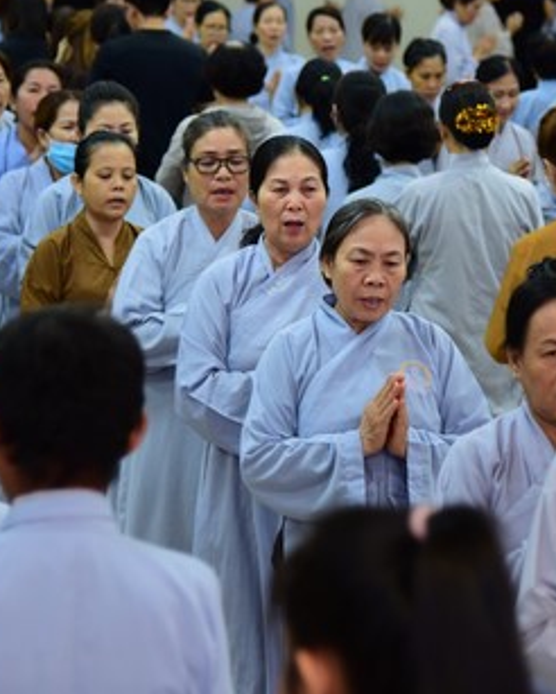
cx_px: 375
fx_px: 3473
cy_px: 210
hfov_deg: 9.1
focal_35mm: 169
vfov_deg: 11.4
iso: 1000
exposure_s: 1/30
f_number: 4
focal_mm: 85
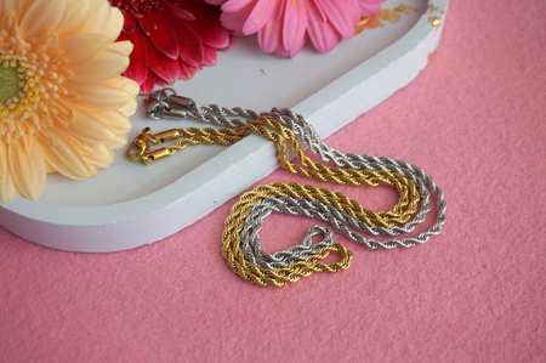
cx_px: 273
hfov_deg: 36.9
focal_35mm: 54
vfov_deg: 25.0
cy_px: 182
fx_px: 818
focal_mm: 36
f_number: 5.6
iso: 200
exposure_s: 1/60
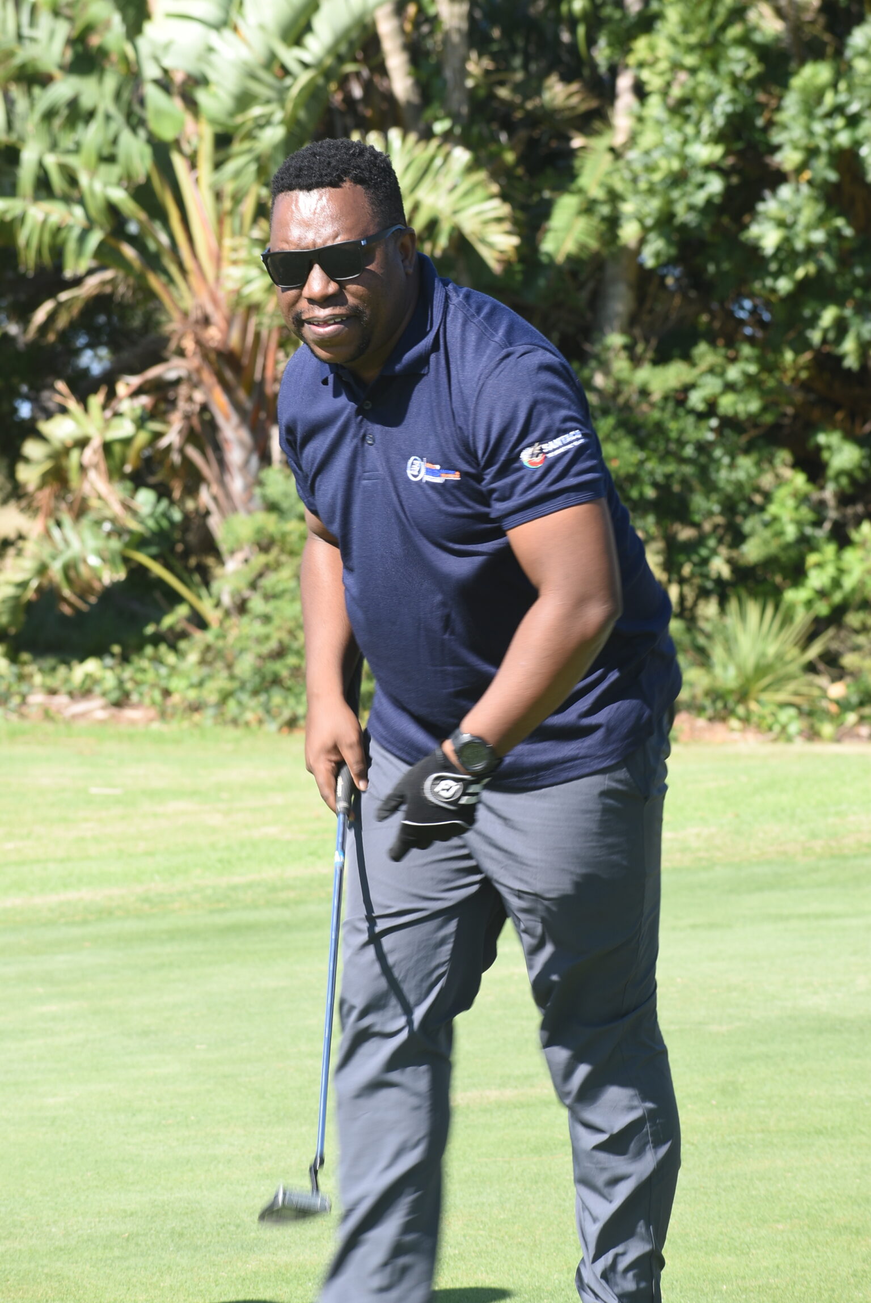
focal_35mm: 202
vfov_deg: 10.2
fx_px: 7335
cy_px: 652
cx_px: 436
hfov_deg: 6.8
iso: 100
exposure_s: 1/100
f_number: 9
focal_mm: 135
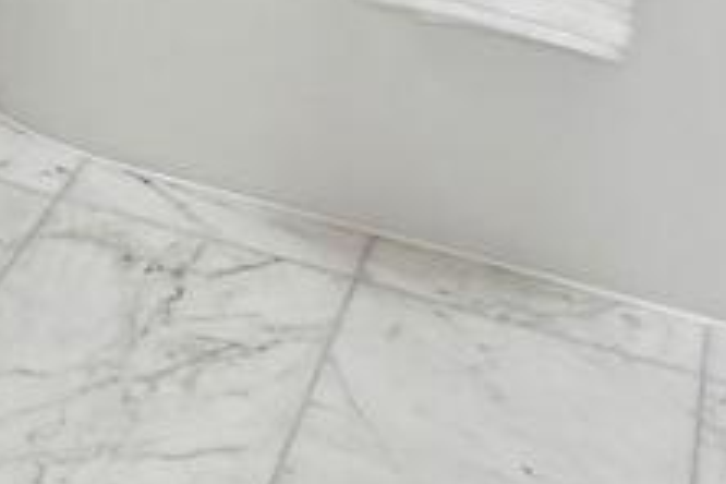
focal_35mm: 104
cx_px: -615
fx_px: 2097
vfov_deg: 10.8
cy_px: -755
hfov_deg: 16.3
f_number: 9
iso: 200
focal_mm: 16
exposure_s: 1/125
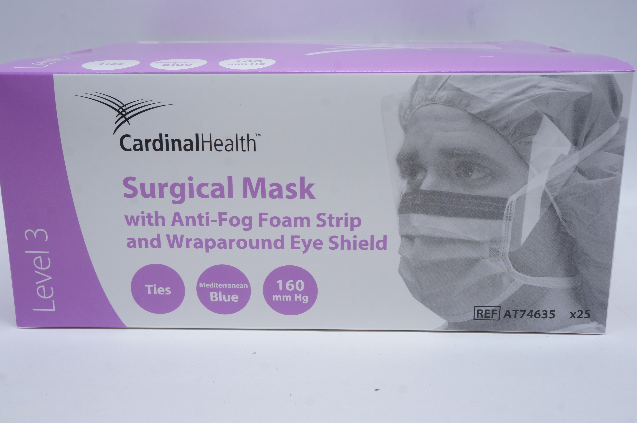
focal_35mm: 40
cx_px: 318
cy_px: 212
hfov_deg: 48.0
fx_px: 716
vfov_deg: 32.9
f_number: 11
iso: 400
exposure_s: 1/13
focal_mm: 27
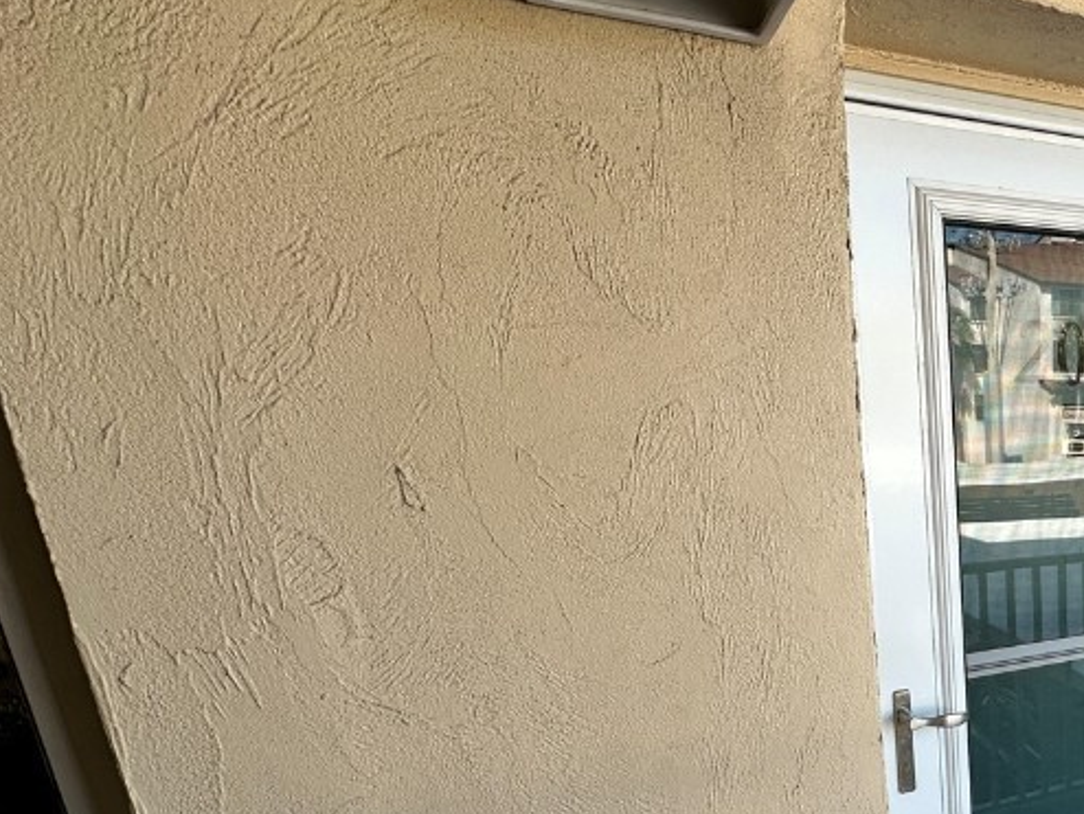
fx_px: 909
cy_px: 654
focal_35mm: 29
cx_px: 1086
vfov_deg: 45.7
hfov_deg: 49.9
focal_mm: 2.22
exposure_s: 1/209
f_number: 2.2
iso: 40
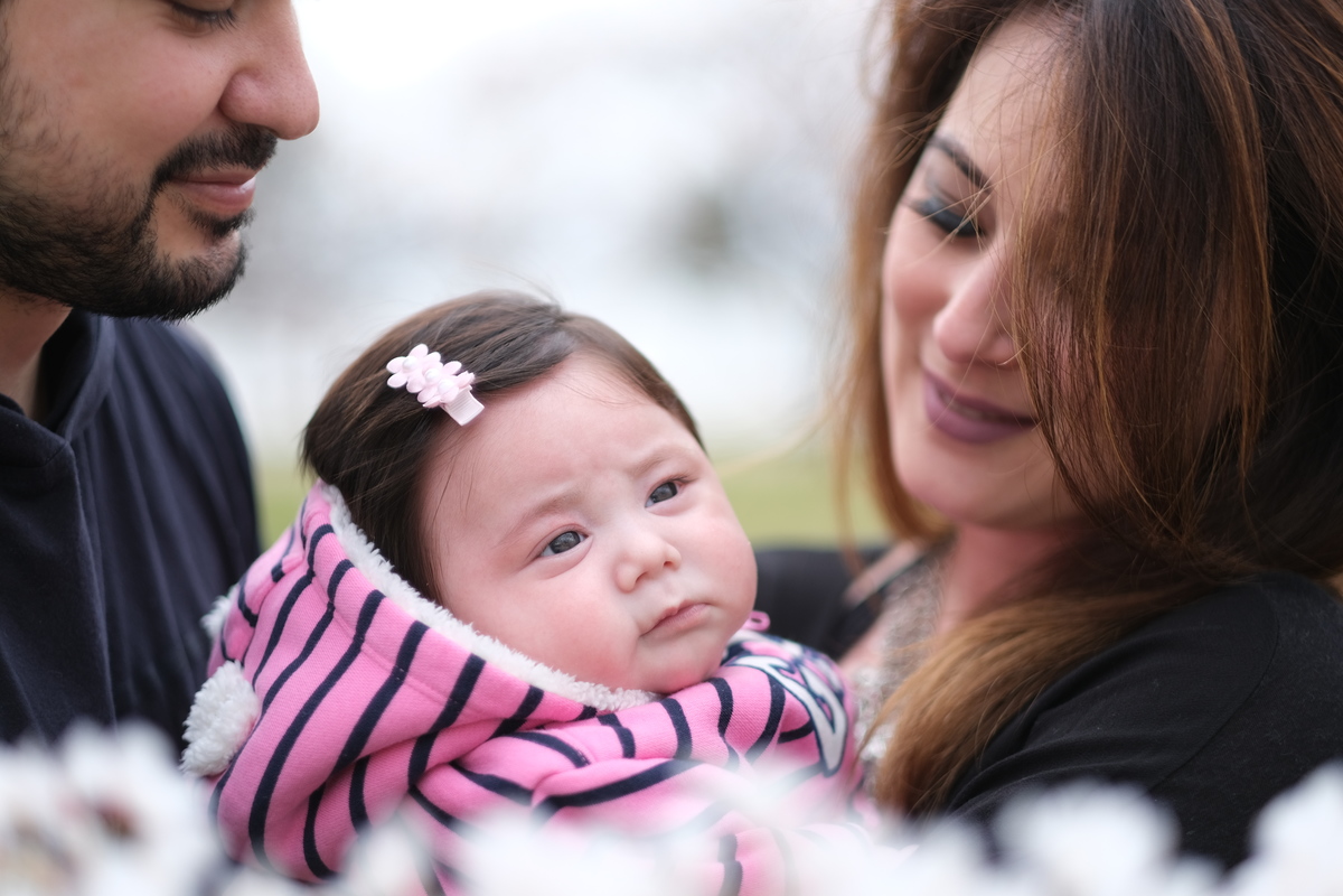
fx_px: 3133
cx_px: 672
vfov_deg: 16.3
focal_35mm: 84
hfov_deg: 24.2
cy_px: 448
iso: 160
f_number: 1.2
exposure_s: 1/1600
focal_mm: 56
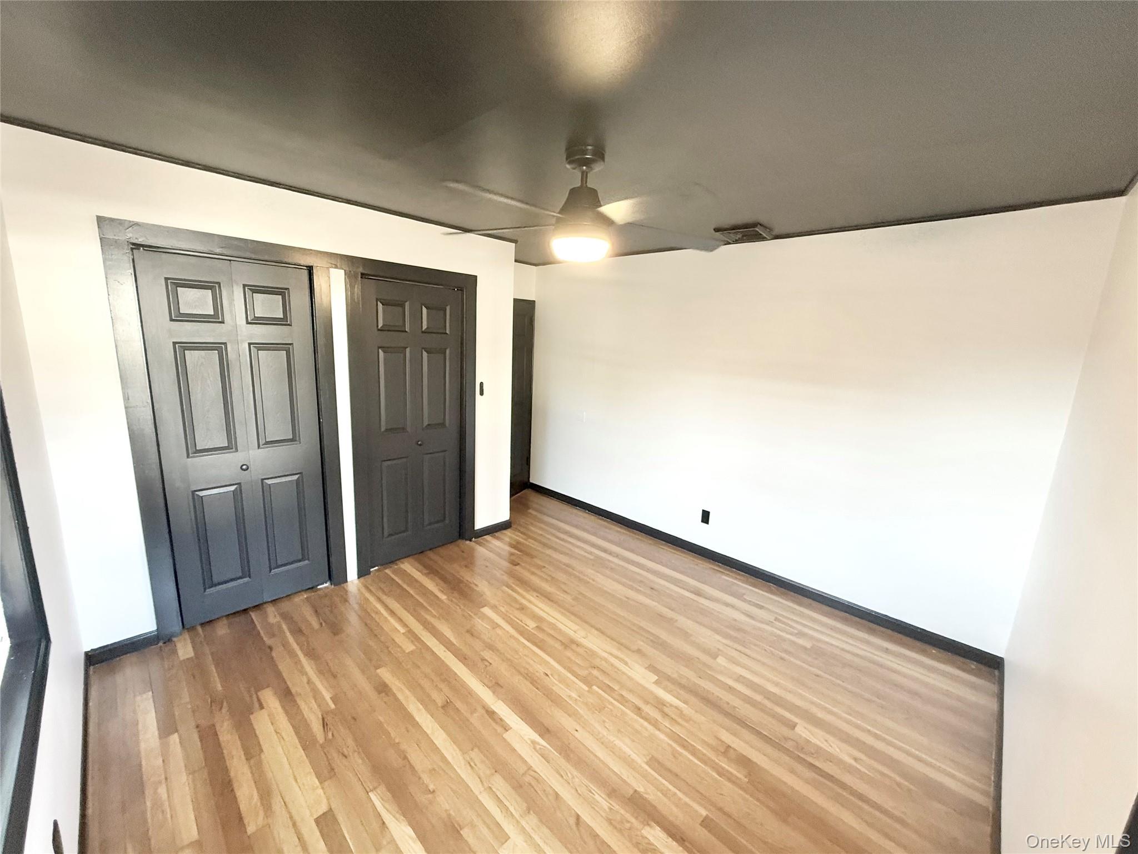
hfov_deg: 102.1
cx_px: 569
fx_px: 460
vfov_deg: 85.7
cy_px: 427
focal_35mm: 14
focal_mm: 2.22
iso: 320
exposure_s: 1/60
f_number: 2.2
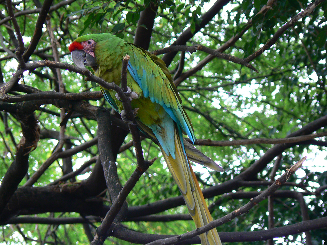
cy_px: 123
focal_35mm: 231
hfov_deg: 8.6
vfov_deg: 6.4
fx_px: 2182
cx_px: 163
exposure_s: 1/30
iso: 100
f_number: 3.3
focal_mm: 38.3
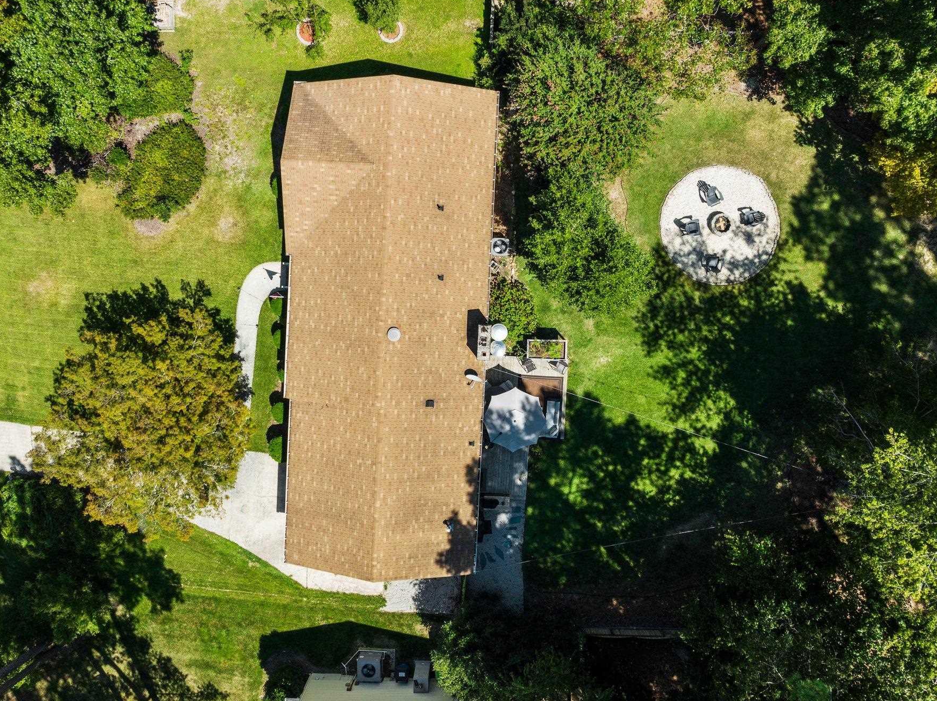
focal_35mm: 28
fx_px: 757
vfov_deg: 49.7
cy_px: 325
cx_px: 468
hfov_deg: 63.5
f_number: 2.8
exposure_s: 1/200
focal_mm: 12.29
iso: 110
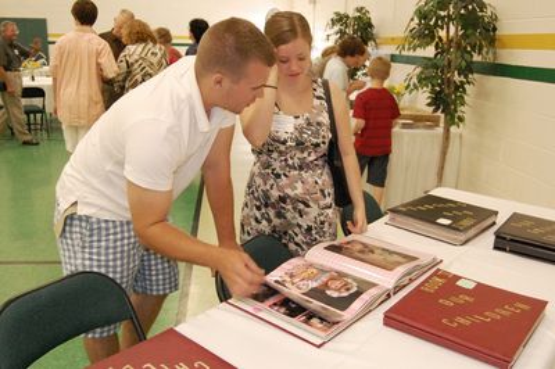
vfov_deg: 38.3
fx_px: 531
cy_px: 184
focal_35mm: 34
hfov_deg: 55.1
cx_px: 278
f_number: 5.6
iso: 1600
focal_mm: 23
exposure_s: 1/25
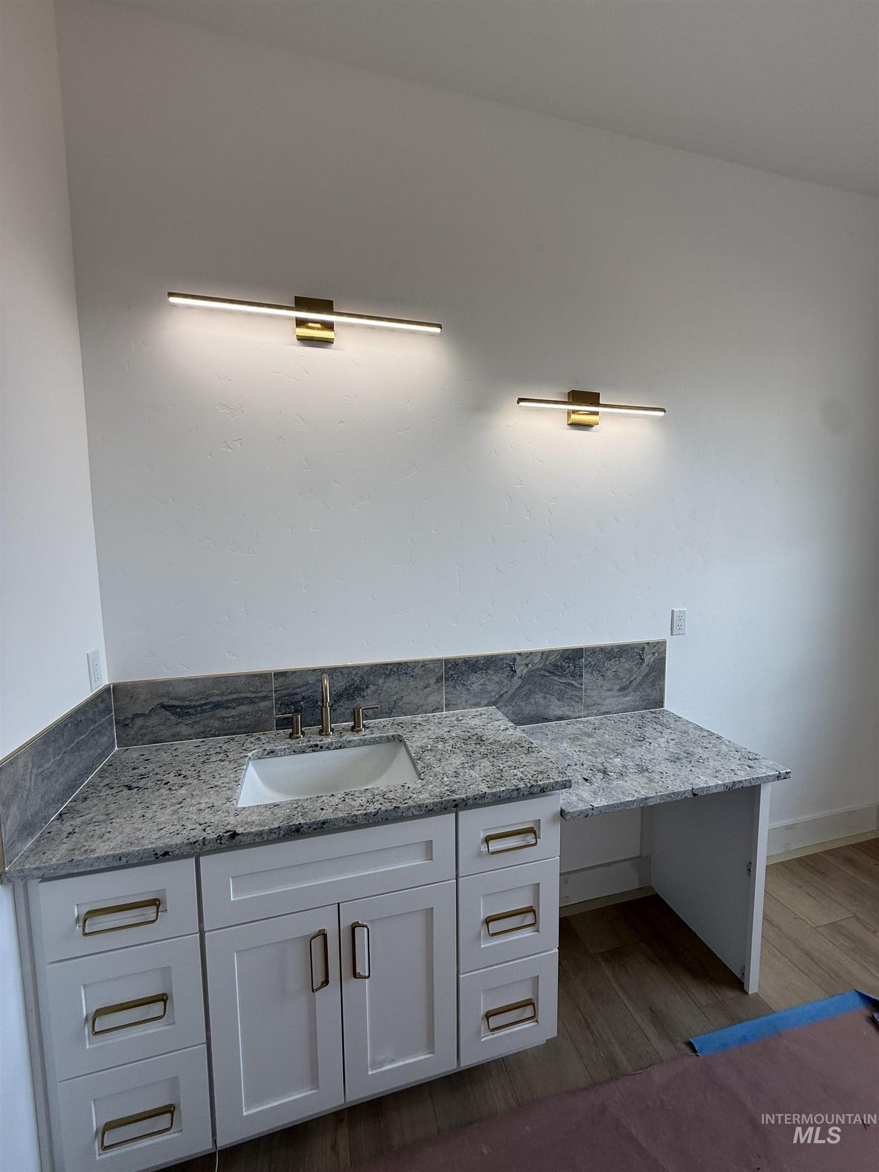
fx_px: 474
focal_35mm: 14
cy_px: 586
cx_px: 440
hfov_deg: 85.7
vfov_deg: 102.1
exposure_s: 1/127
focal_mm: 2.22
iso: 50
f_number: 2.2
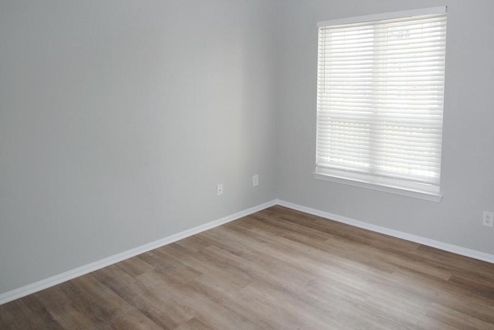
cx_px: 333
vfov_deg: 54.0
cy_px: 108
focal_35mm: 23
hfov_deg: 73.5
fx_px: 316
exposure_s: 1/60
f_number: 4
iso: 200
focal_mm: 10
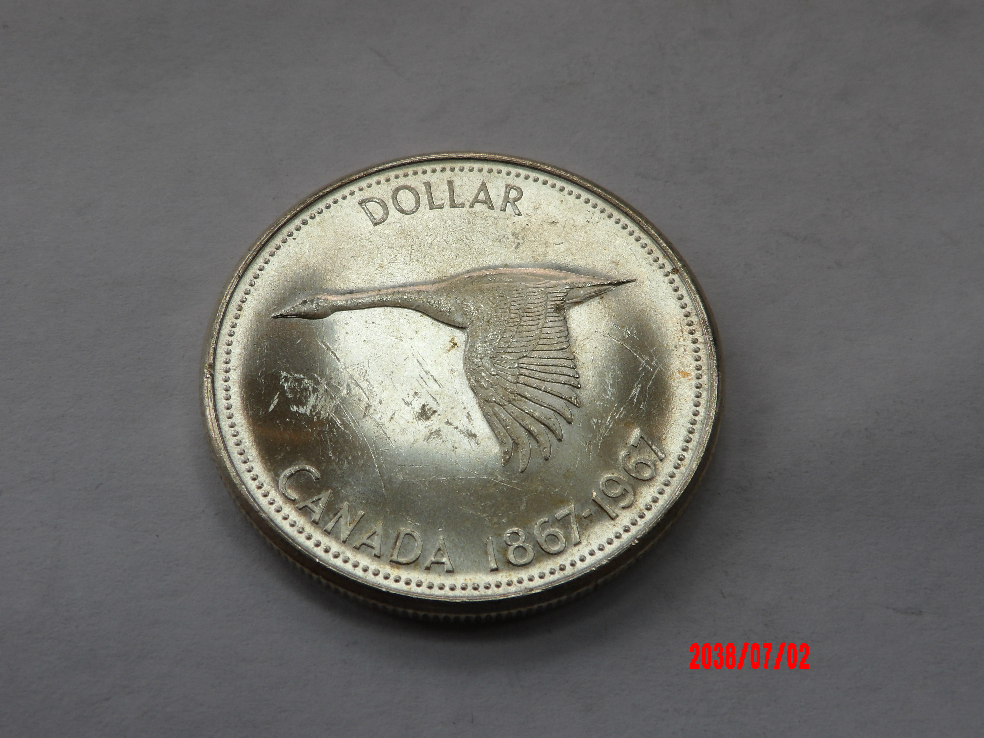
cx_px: 492
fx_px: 1194
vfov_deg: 34.3
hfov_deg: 44.8
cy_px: 369
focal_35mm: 42
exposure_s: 1/131
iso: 100
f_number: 4.9
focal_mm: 7.6
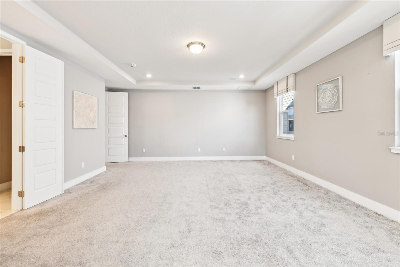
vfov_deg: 81.2
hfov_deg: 104.3
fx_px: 156
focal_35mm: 14
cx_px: 200
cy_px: 134
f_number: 8
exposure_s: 1/13
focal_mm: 14
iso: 400
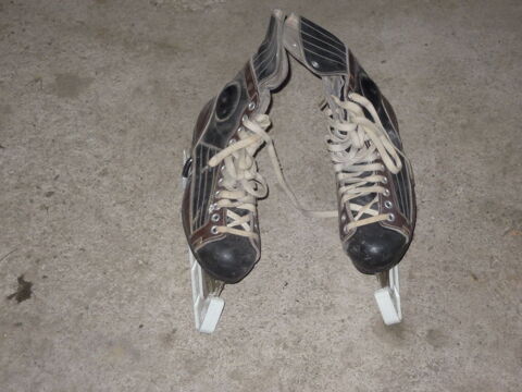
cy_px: 196
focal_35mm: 74
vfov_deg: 19.9
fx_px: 1116
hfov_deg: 26.3
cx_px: 261
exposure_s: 1/50
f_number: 4.4
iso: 400
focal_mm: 13.2
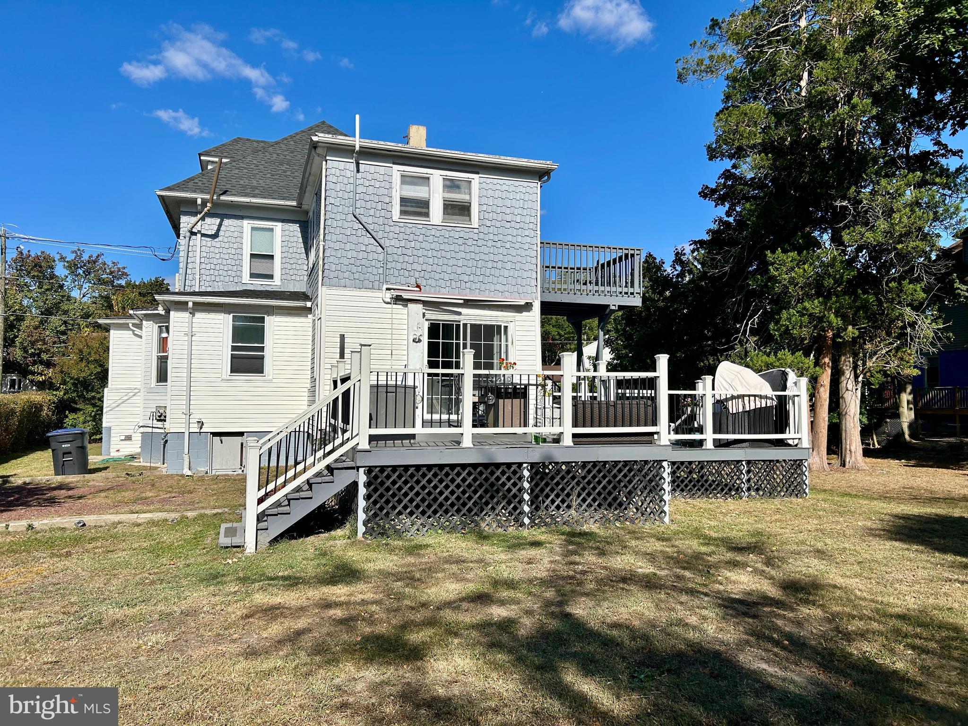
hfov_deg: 67.3
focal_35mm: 26
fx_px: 727
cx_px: 484
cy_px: 363
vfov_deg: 53.1
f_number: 1.5
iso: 50
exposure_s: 1/7463
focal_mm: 5.7
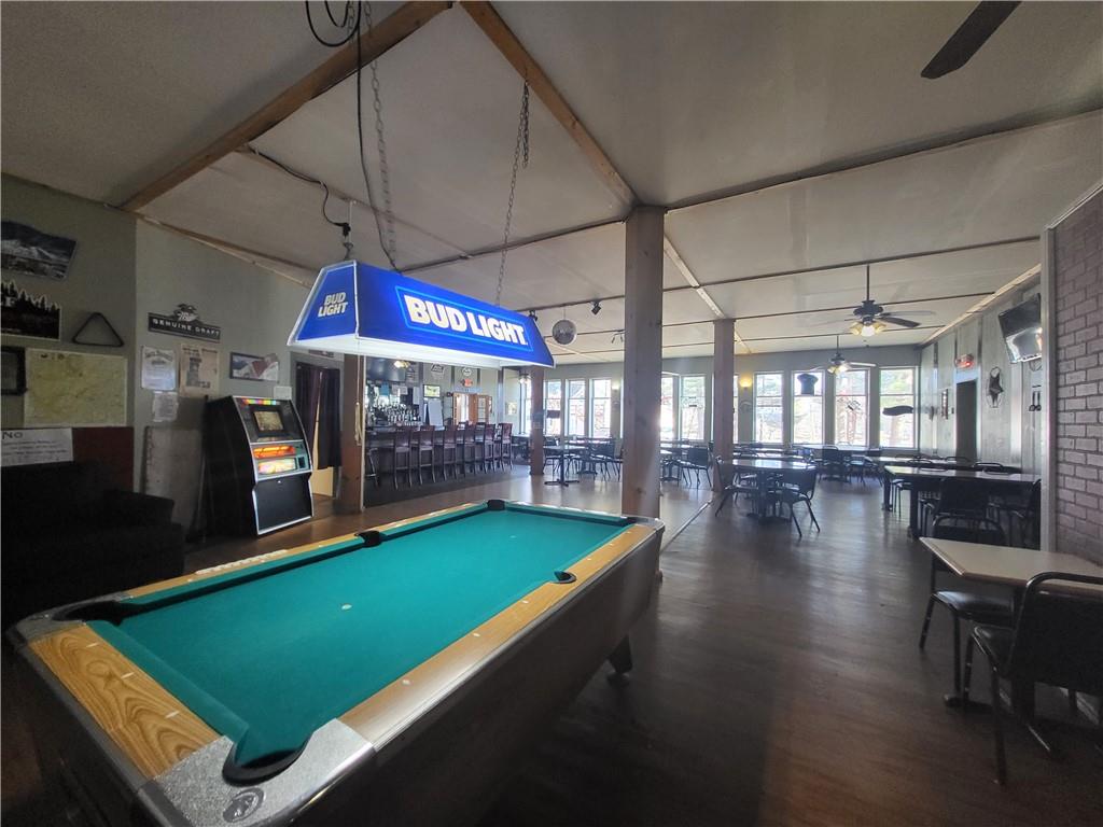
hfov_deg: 106.2
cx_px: 552
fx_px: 414
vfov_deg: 89.9
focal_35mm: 13
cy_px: 414
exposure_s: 1/60
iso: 320
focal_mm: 1.74
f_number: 2.2
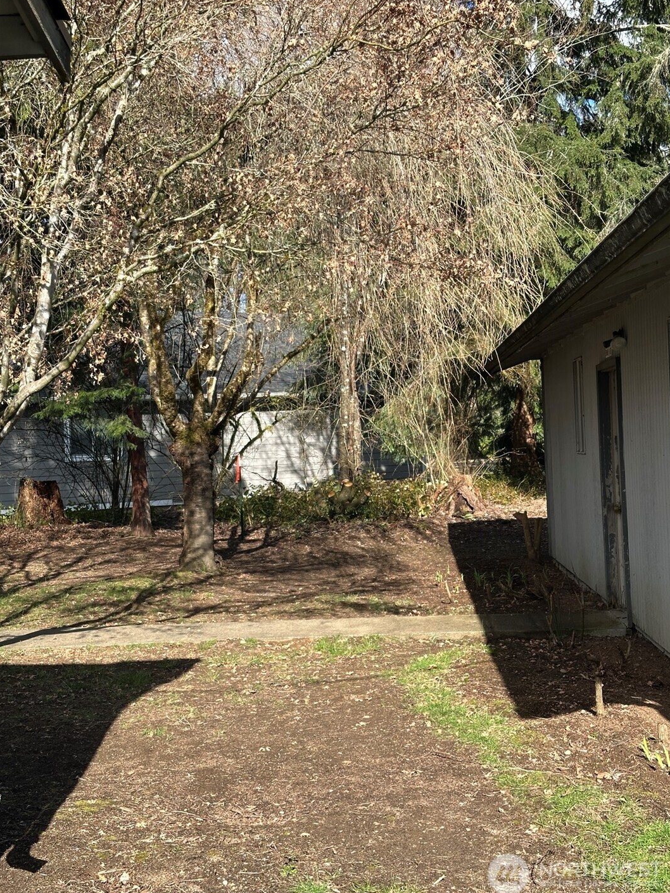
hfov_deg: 29.7
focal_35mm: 49
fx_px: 1265
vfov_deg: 38.9
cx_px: 339
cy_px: 448
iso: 64
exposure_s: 1/1751
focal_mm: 6.86
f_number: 1.78
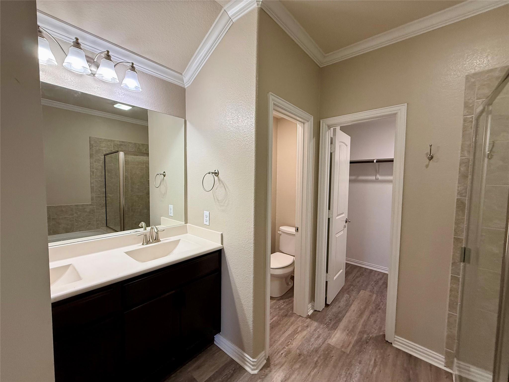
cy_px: 191
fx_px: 206
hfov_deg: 102.1
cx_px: 254
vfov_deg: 85.7
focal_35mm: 14
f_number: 2.2
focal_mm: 2.22
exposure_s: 1/120
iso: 200
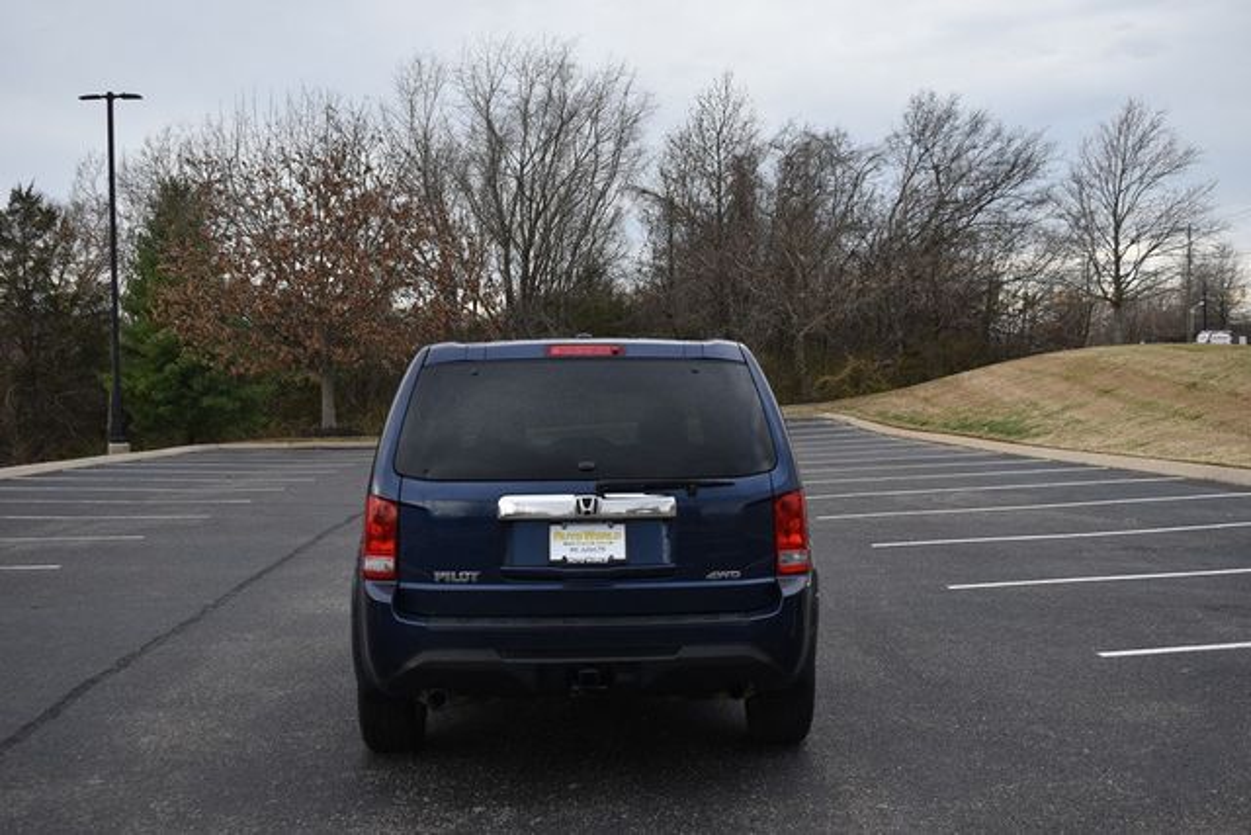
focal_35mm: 42
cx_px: 626
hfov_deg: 46.4
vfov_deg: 31.9
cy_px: 418
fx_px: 1460
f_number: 5.6
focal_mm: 28
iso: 250
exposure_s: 1/250
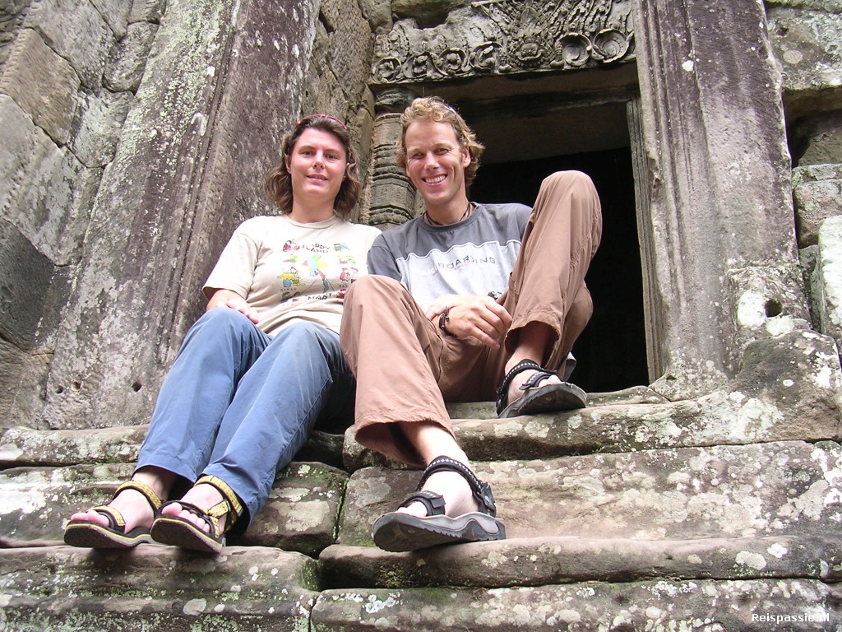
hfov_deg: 49.0
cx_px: 421
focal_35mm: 38
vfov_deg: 37.7
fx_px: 924
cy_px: 316
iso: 100
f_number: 2.8
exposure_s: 1/128
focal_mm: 5.8
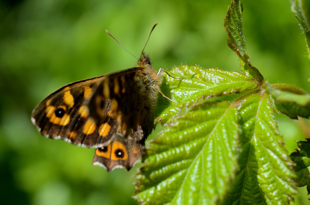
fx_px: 516
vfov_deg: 22.5
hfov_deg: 33.5
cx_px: 155
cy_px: 102
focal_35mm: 60
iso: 100
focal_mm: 40
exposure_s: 1/200
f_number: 8
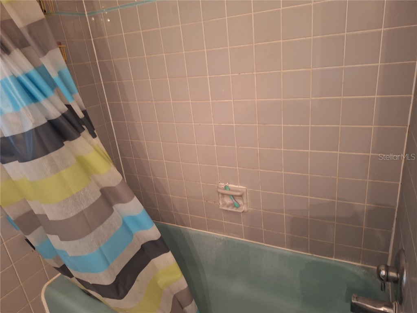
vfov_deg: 58.9
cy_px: 156
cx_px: 208
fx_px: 277
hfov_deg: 73.9
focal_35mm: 23
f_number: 1.8
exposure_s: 1/24
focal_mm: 5.54
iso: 320
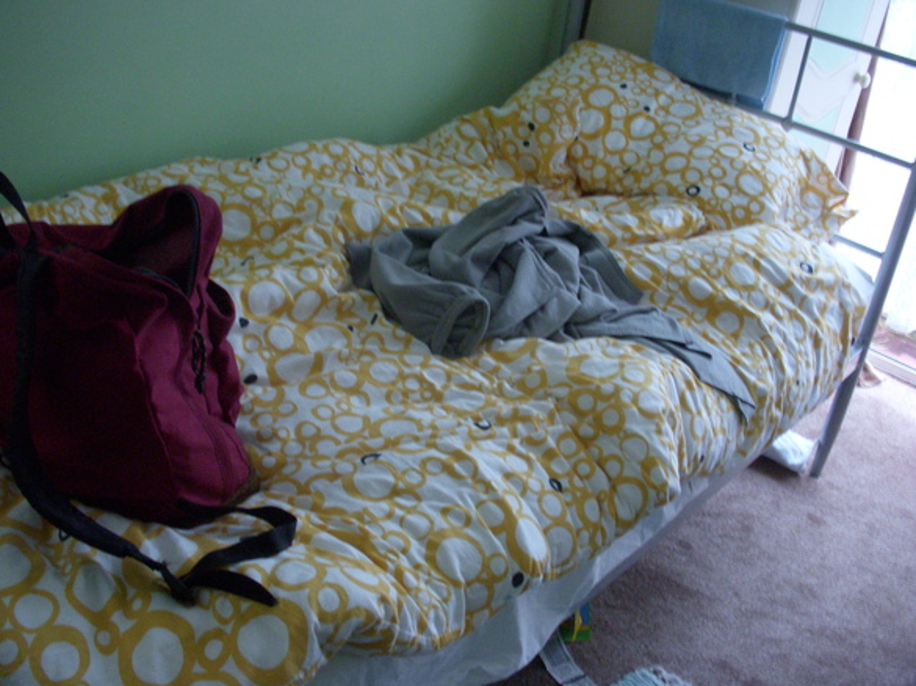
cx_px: 462
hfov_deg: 47.9
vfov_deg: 36.8
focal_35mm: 39
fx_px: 1031
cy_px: 338
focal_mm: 6.3
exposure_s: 1/2
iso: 400
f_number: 3.3
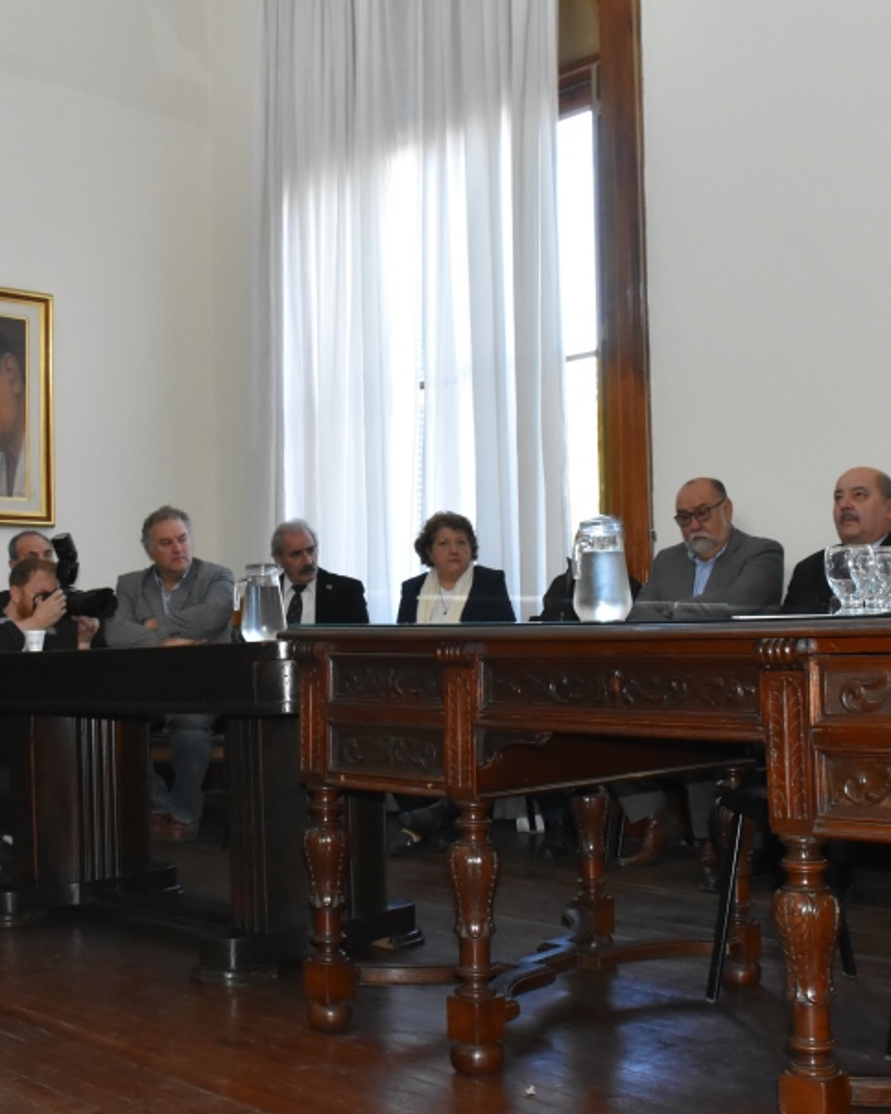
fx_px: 1418
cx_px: 373
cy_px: 556
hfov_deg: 34.8
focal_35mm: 43
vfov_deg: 42.9
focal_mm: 18
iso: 3200
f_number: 7.1
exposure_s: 1/100
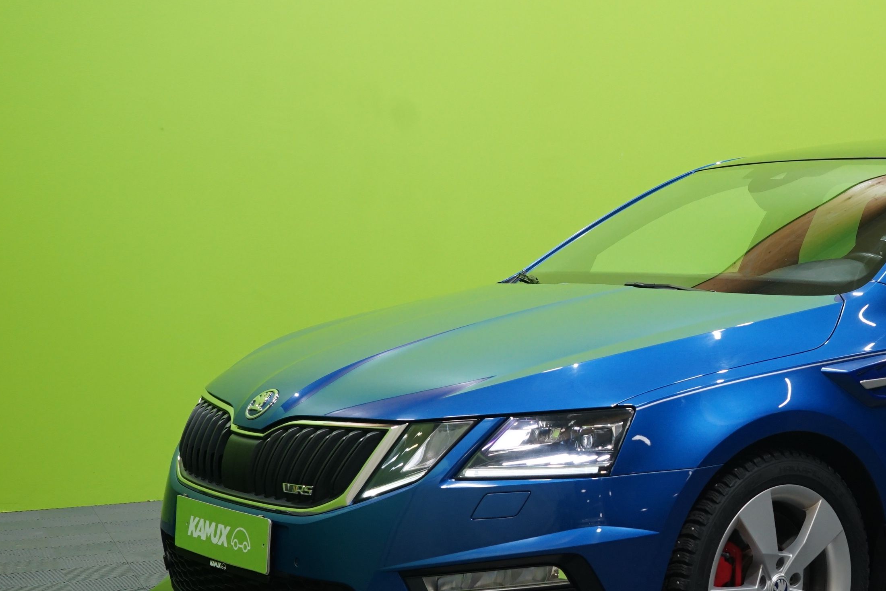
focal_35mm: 59
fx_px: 1452
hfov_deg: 32.6
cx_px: 763
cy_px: 320
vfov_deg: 23.0
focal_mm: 33
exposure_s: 1/20
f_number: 5
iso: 1000
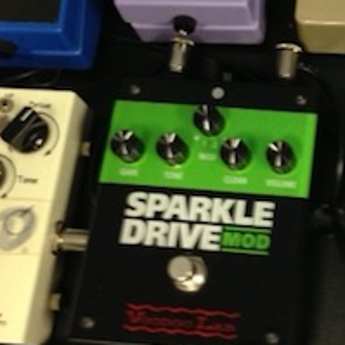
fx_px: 936
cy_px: 53
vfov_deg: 20.6
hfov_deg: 20.3
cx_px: 341
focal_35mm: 83
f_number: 2.4
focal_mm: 4.13
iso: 160
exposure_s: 1/20
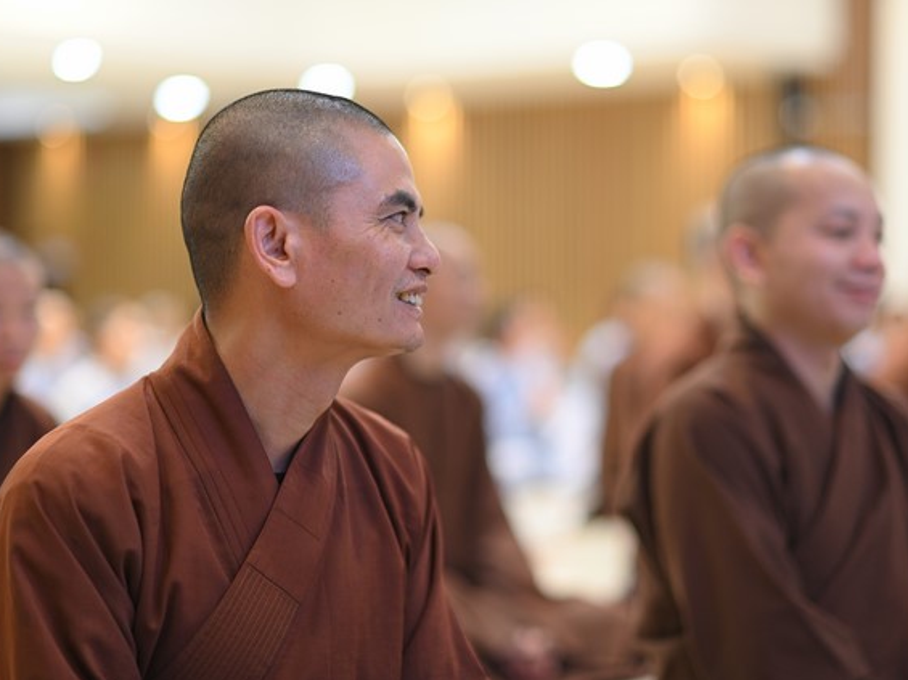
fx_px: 2464
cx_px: 474
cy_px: 342
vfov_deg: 15.7
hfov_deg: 20.9
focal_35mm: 94
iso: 800
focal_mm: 85
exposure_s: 1/100
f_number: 2
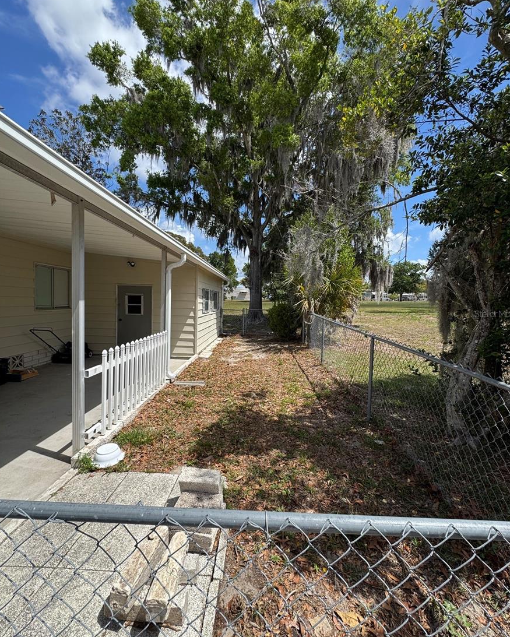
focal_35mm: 15
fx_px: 283
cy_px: 314
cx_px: 254
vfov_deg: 96.8
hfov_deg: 84.1
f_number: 2.2
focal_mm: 2.22
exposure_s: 1/1198
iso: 40
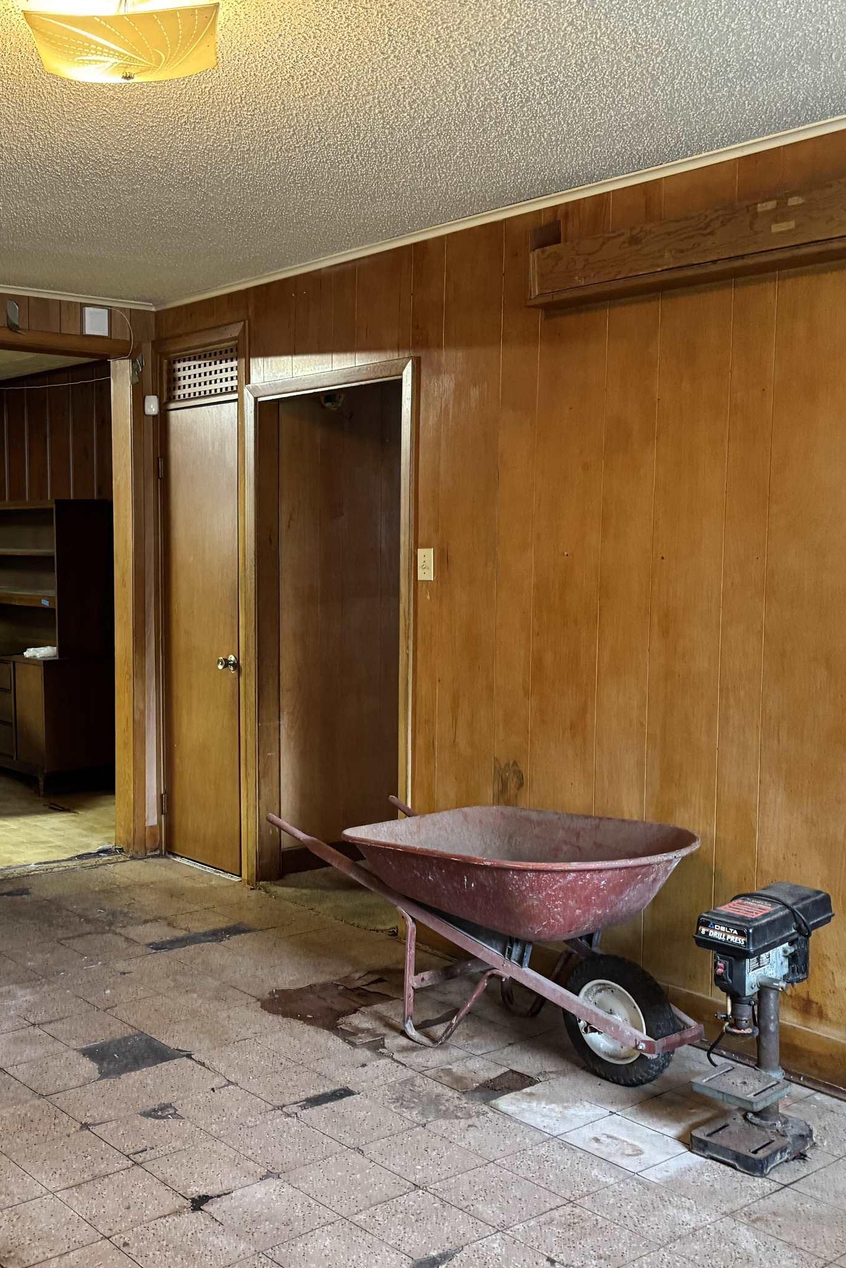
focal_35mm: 37
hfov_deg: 34.9
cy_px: 625
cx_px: 173
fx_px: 1304
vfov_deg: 51.9
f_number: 1.78
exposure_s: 1/40
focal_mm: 6.76
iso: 640
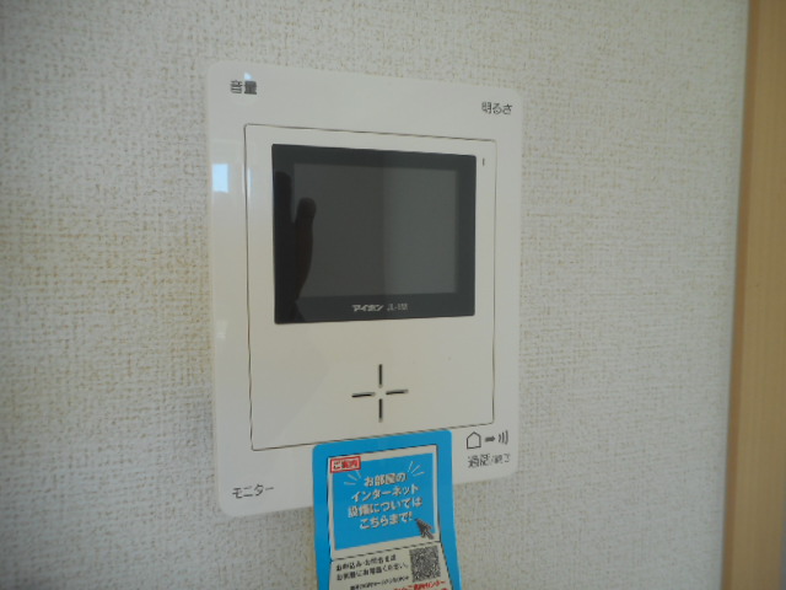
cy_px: 295
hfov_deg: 69.4
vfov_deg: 54.9
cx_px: 393
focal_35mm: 25
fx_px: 568
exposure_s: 1/50
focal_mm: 4.5
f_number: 3.7
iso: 80
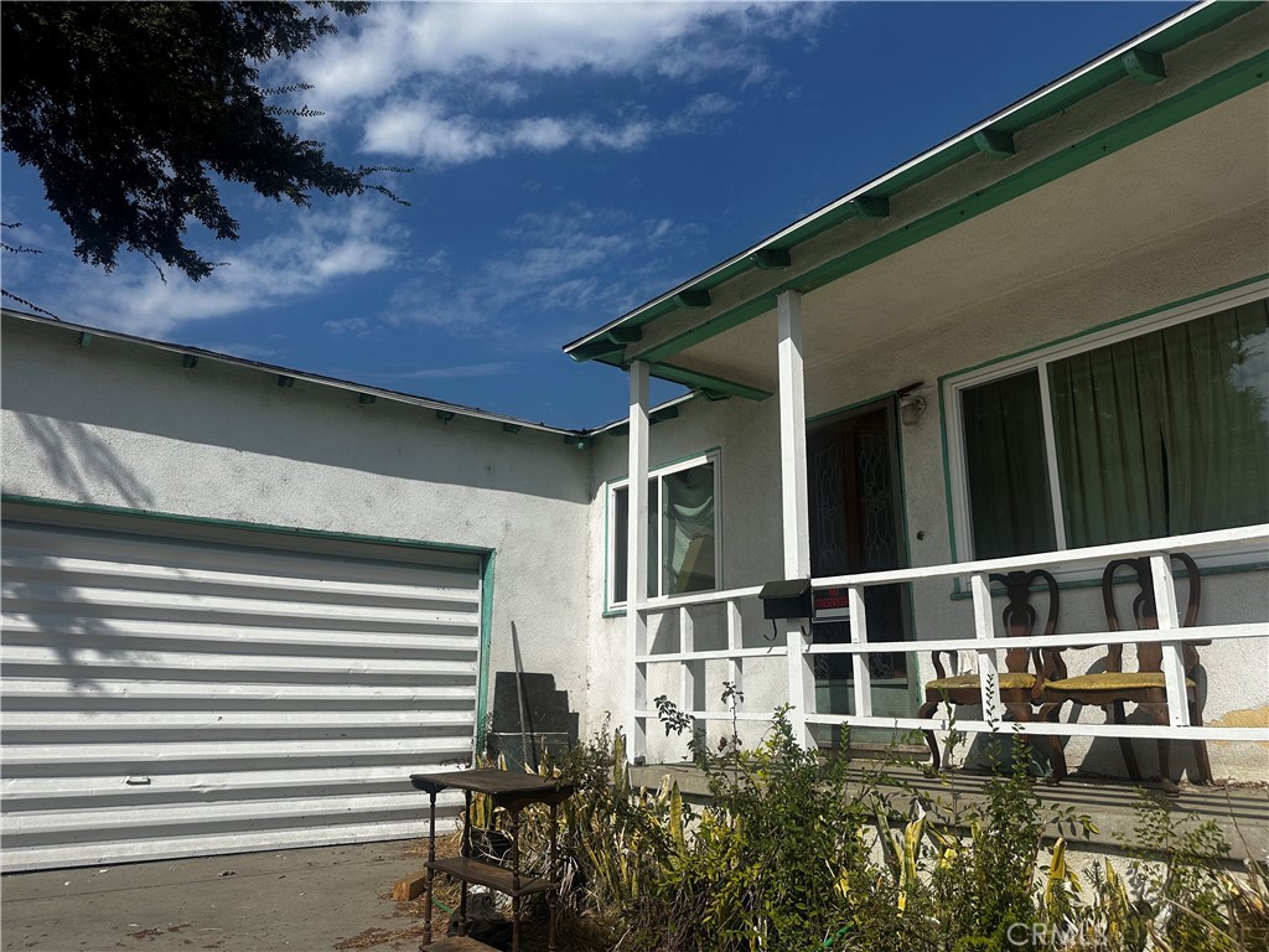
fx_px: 880
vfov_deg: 56.8
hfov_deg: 71.6
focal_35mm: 24
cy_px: 476
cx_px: 634
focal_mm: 6.86
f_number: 1.78
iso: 80
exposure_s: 1/10753
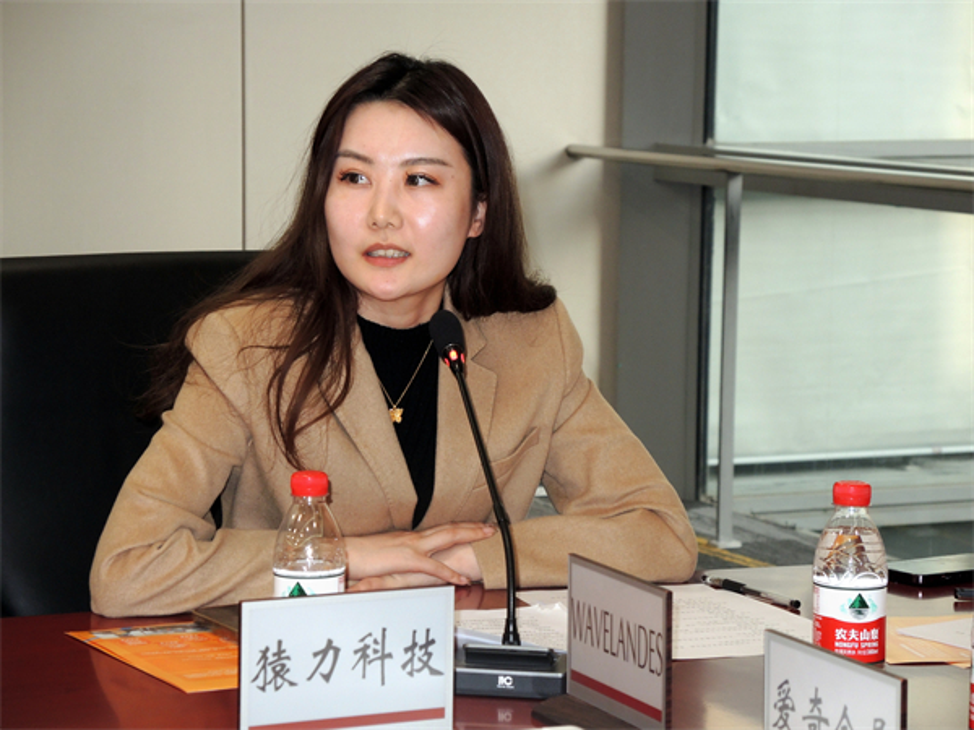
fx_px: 2954
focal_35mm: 105
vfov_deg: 14.1
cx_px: 487
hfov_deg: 18.7
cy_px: 365
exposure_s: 1/100
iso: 280
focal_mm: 22.1
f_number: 3.5
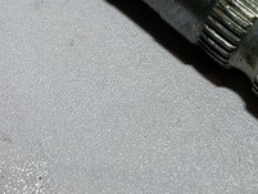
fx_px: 552
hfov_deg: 26.2
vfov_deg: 19.8
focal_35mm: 74
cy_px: 49
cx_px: 160
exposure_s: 1/139
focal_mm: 4.25
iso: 25
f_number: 1.8
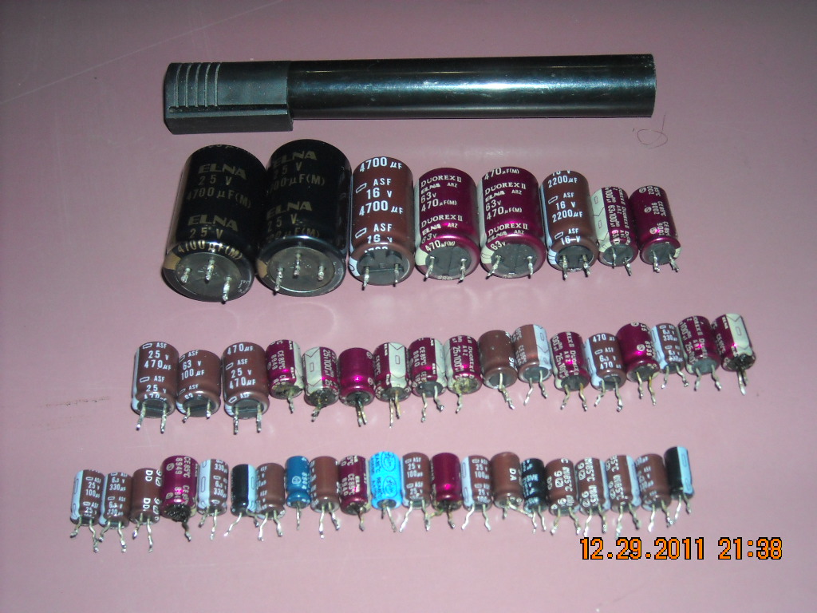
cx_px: 408
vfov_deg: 32.9
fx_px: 1038
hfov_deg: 42.9
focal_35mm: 44
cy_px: 306
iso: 200
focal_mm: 7.1
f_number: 6.1
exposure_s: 1/60
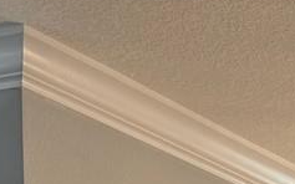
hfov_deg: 11.4
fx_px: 1383
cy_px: 668
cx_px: 522
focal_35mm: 172
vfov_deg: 6.5
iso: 100
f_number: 1.78
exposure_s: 1/120
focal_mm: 6.76
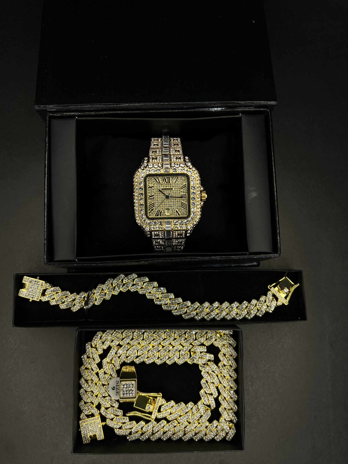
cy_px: 231
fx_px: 362
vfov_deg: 65.3
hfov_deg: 51.4
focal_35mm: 27
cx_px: 178
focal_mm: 5.7
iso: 40
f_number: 1.5
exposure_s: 1/162
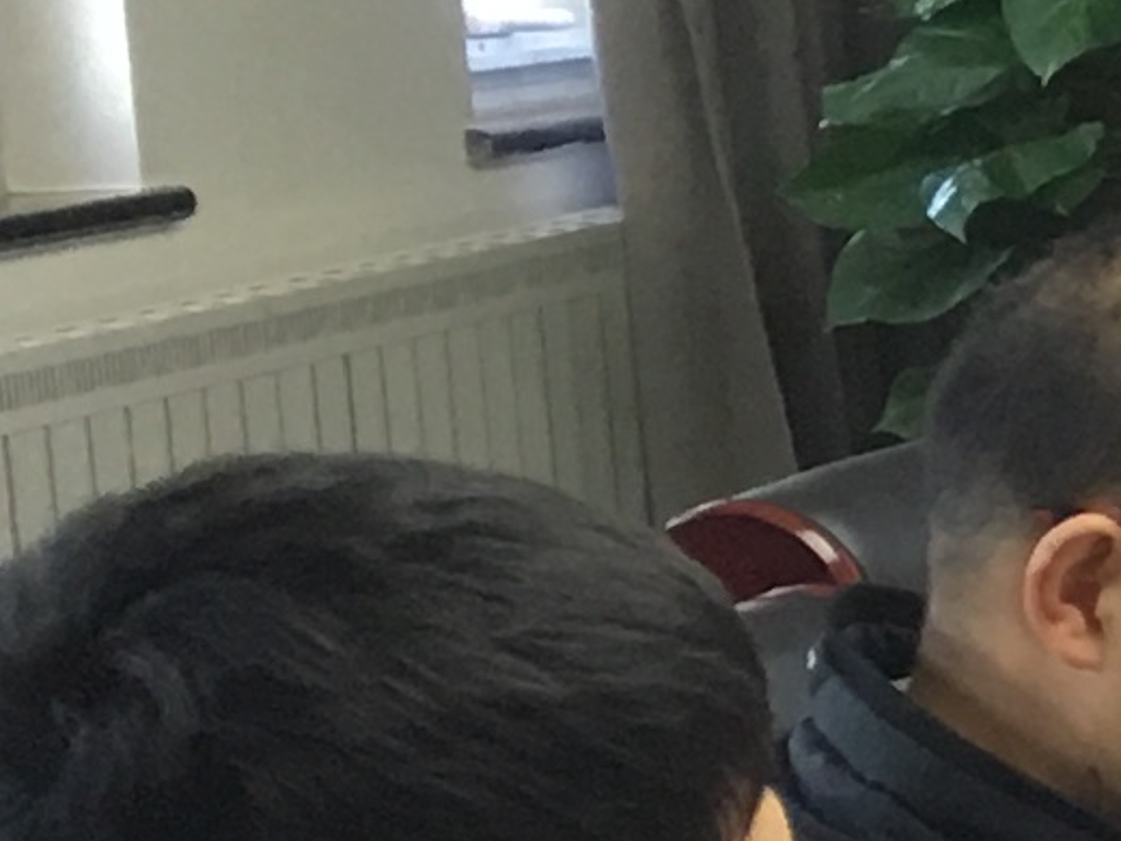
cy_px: 921
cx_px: 4083
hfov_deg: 7.1
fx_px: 7286
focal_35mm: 225
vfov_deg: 6.6
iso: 50
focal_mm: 4.15
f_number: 2.2
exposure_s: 1/17
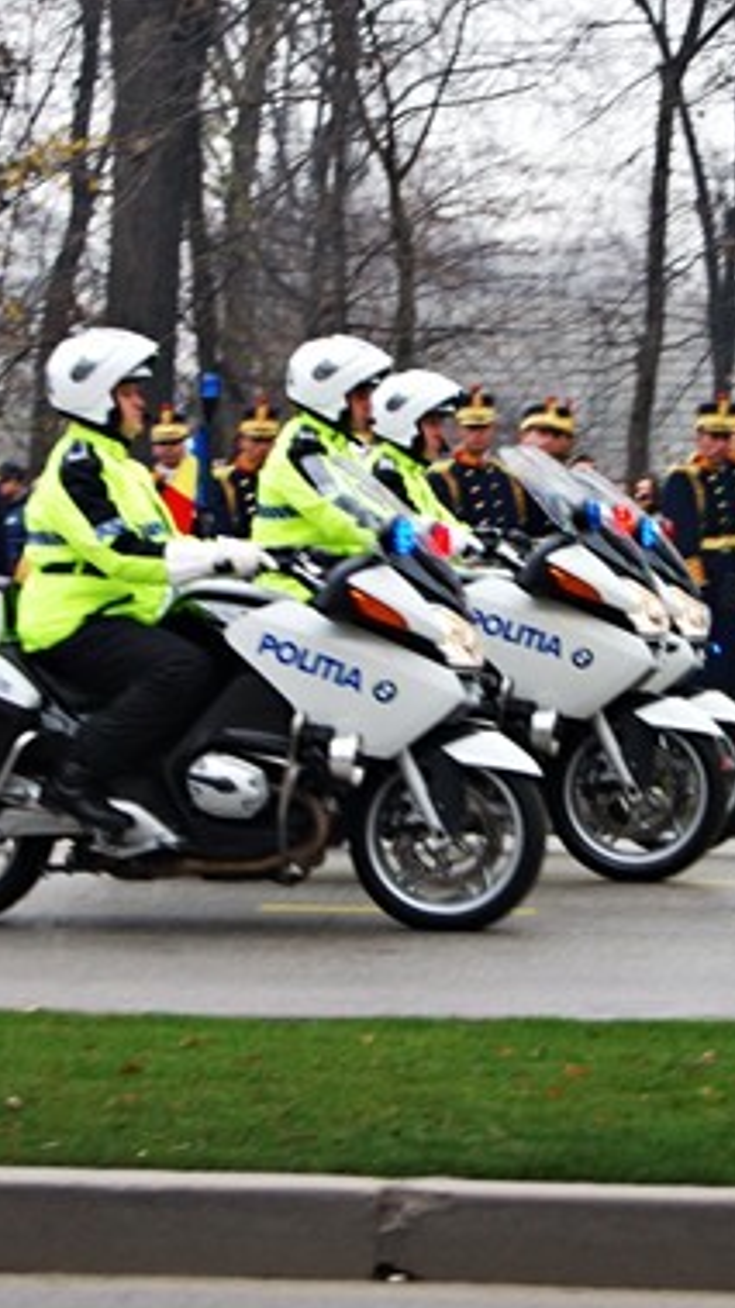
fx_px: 5305
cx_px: 483
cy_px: 424
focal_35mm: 153
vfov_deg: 14.0
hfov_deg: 7.9
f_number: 5.6
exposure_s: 1/80
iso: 400
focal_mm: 46
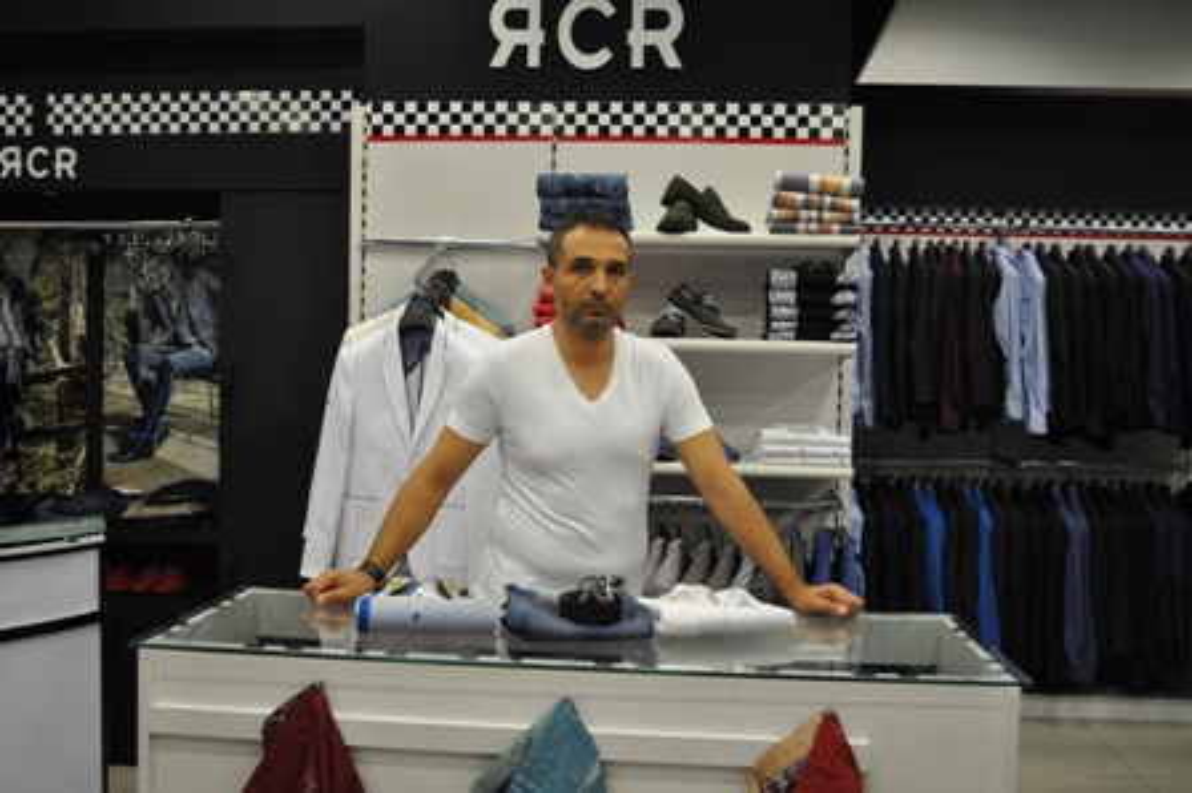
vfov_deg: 39.9
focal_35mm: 33
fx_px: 1092
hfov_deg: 57.3
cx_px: 596
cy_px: 396
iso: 500
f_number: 4
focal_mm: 22
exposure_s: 1/60
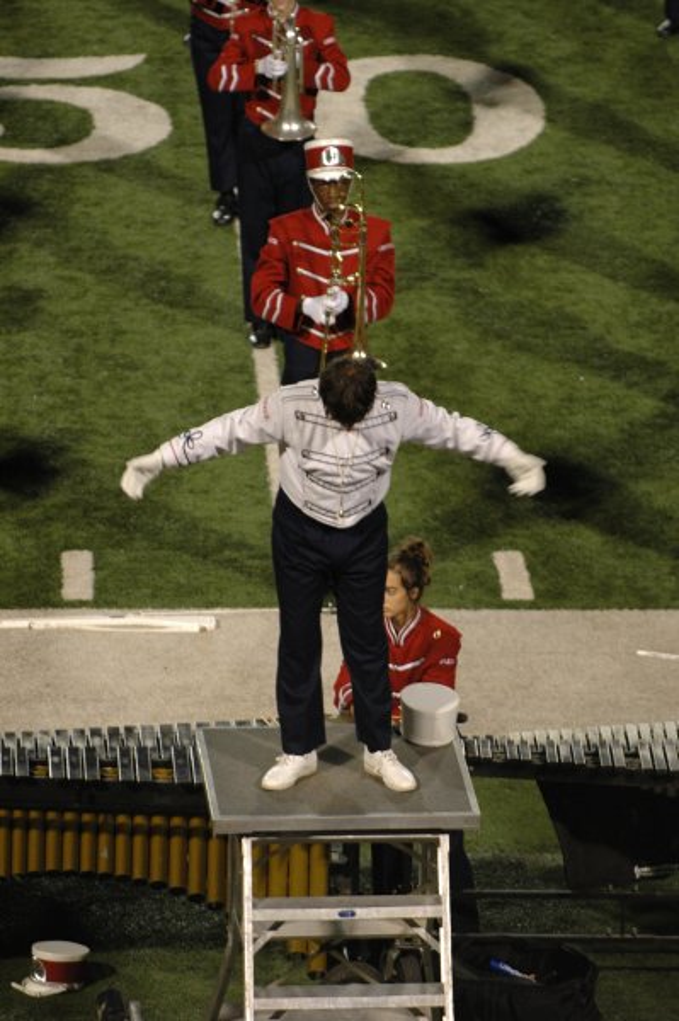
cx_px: 340
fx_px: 8502
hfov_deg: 4.6
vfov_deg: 6.9
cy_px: 510
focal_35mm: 300
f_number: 2.8
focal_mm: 200
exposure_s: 1/60
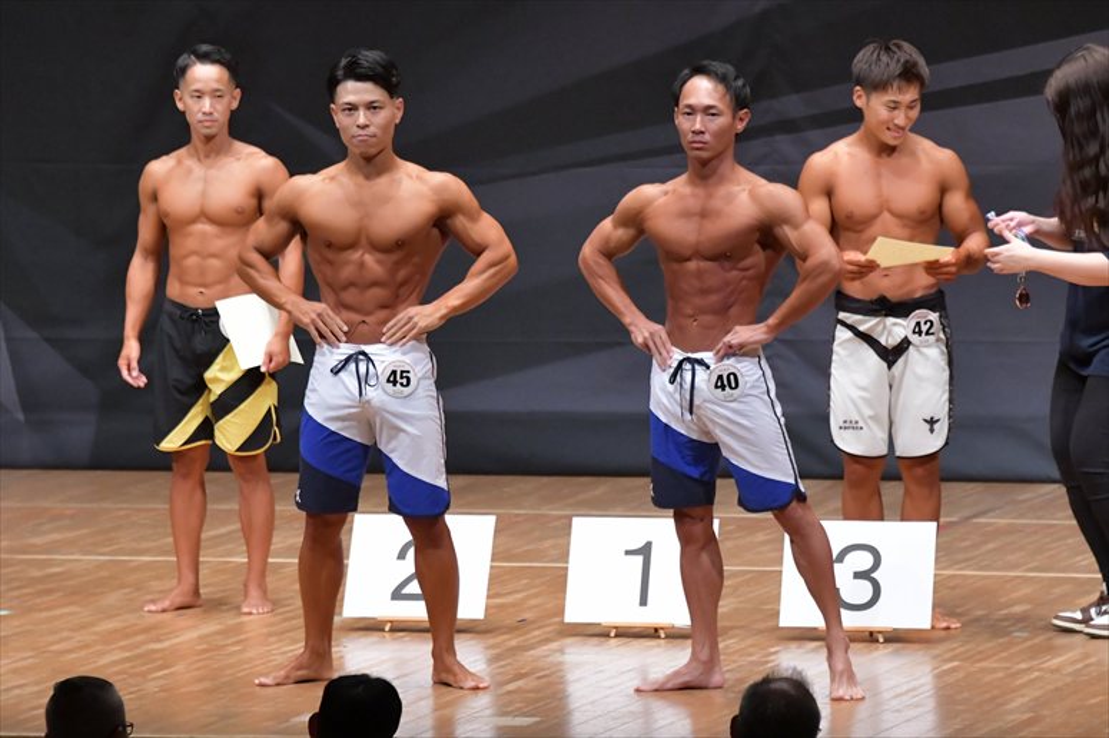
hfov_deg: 7.6
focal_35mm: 270
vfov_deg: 5.1
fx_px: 8314
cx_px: 554
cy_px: 369
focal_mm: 180
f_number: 5.6
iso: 8000
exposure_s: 1/400
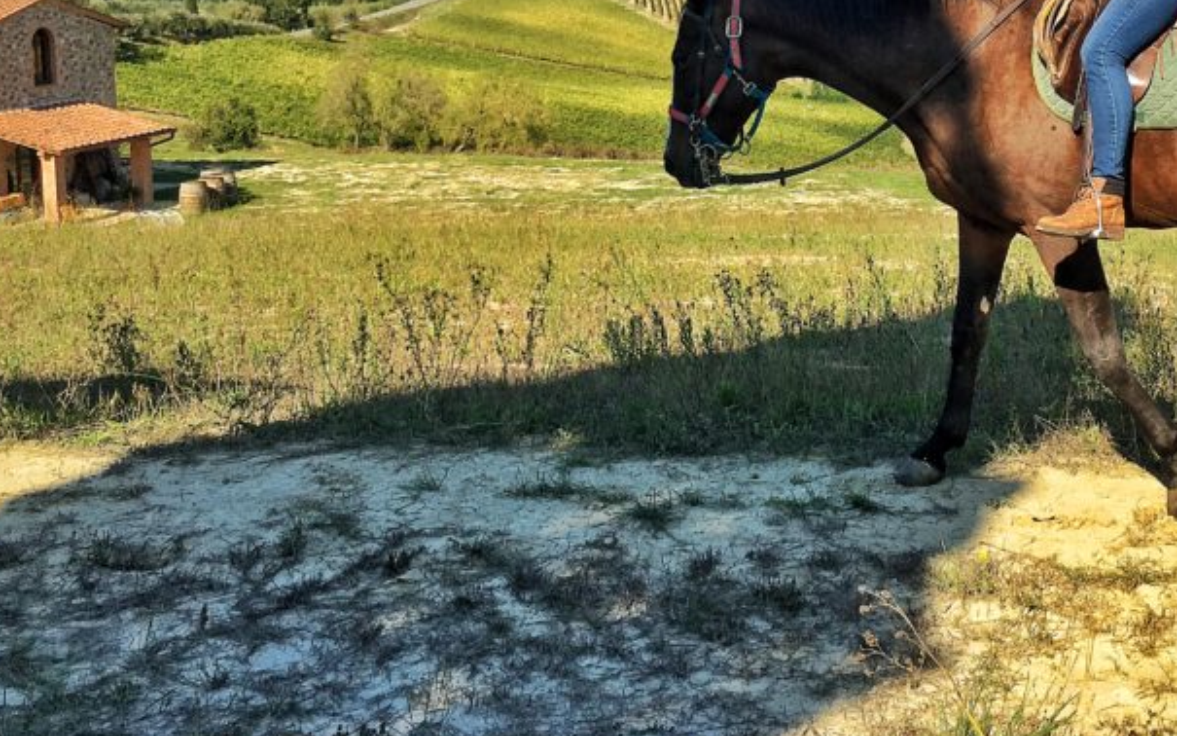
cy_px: 47
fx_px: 1668
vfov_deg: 24.0
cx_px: 782
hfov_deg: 38.4
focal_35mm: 52
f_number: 2.2
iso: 25
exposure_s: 1/1083
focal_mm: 4.15
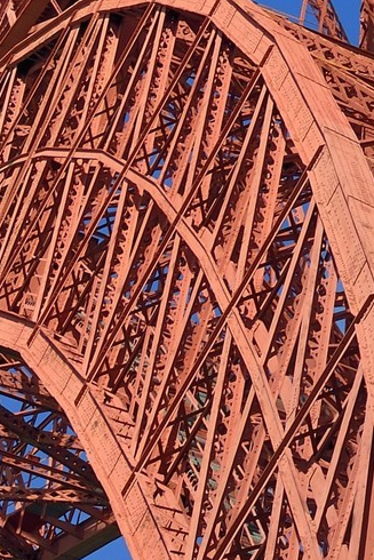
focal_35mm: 245
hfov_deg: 5.5
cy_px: -494
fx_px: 3815
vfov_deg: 8.1
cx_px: 738
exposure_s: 1/250
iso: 200
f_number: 13
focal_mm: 50
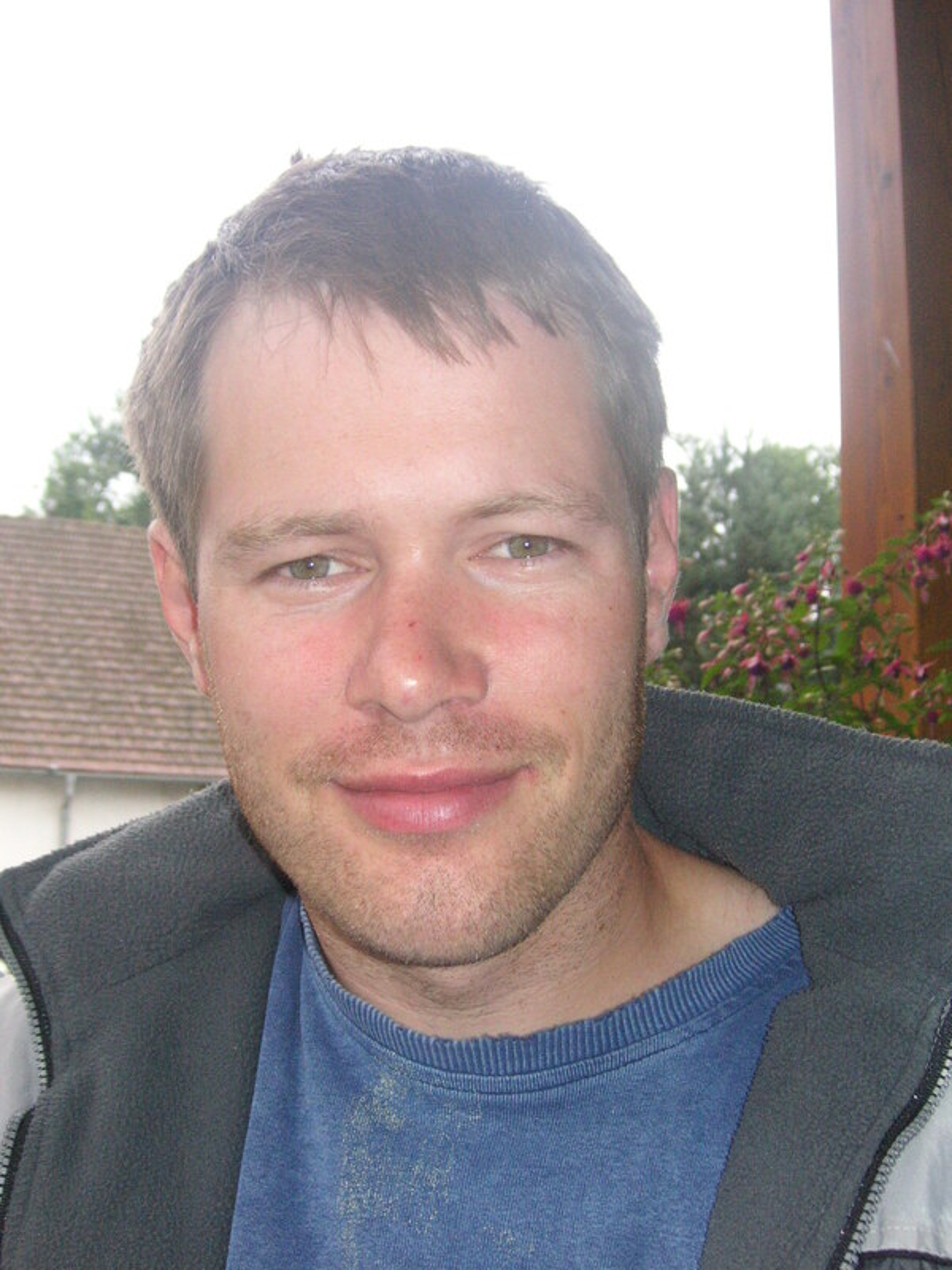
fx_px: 1833
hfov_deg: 29.1
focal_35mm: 50
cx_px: 476
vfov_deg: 38.2
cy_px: 635
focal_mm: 8.4
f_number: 3.4
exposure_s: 1/350
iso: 160
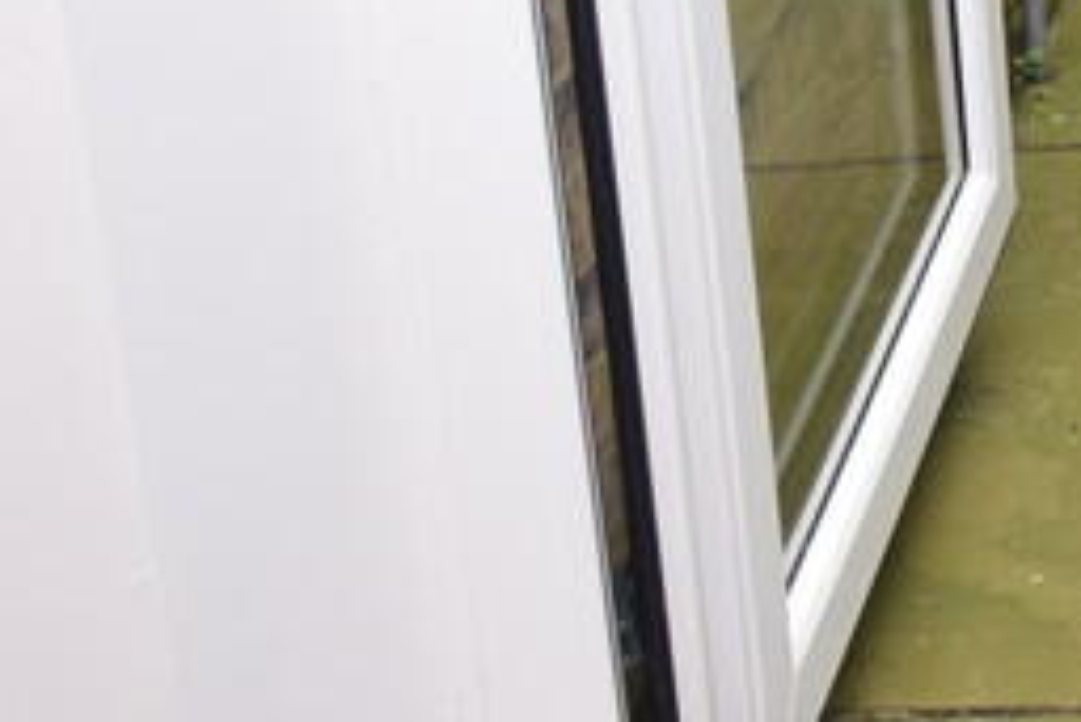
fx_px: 3064
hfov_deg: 16.6
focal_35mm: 102
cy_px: -673
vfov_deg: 12.1
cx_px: 1955
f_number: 5.6
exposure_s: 1/125
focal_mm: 17
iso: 250
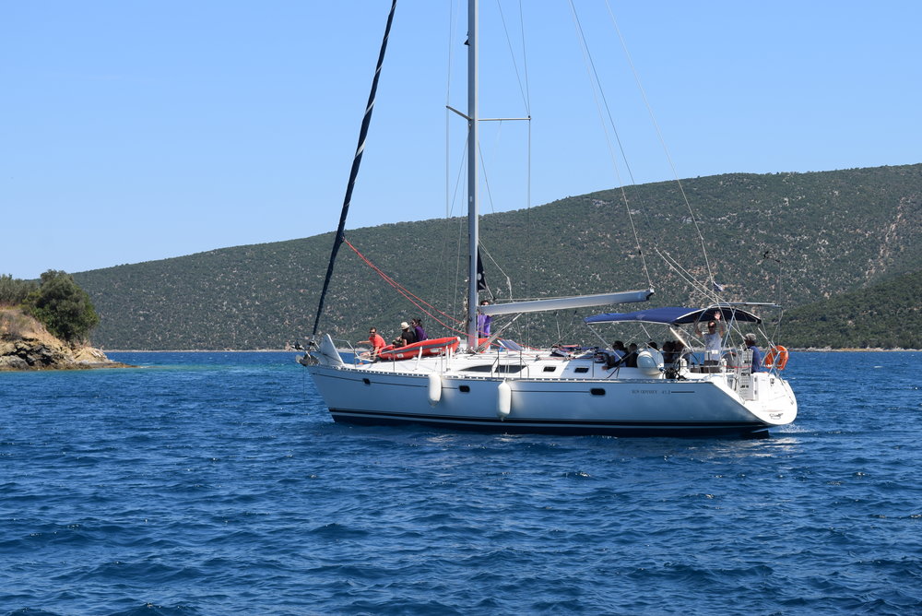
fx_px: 1999
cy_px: 308
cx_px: 461
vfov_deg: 17.5
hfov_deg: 26.0
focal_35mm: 78
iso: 200
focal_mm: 52
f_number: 10
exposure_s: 1/400
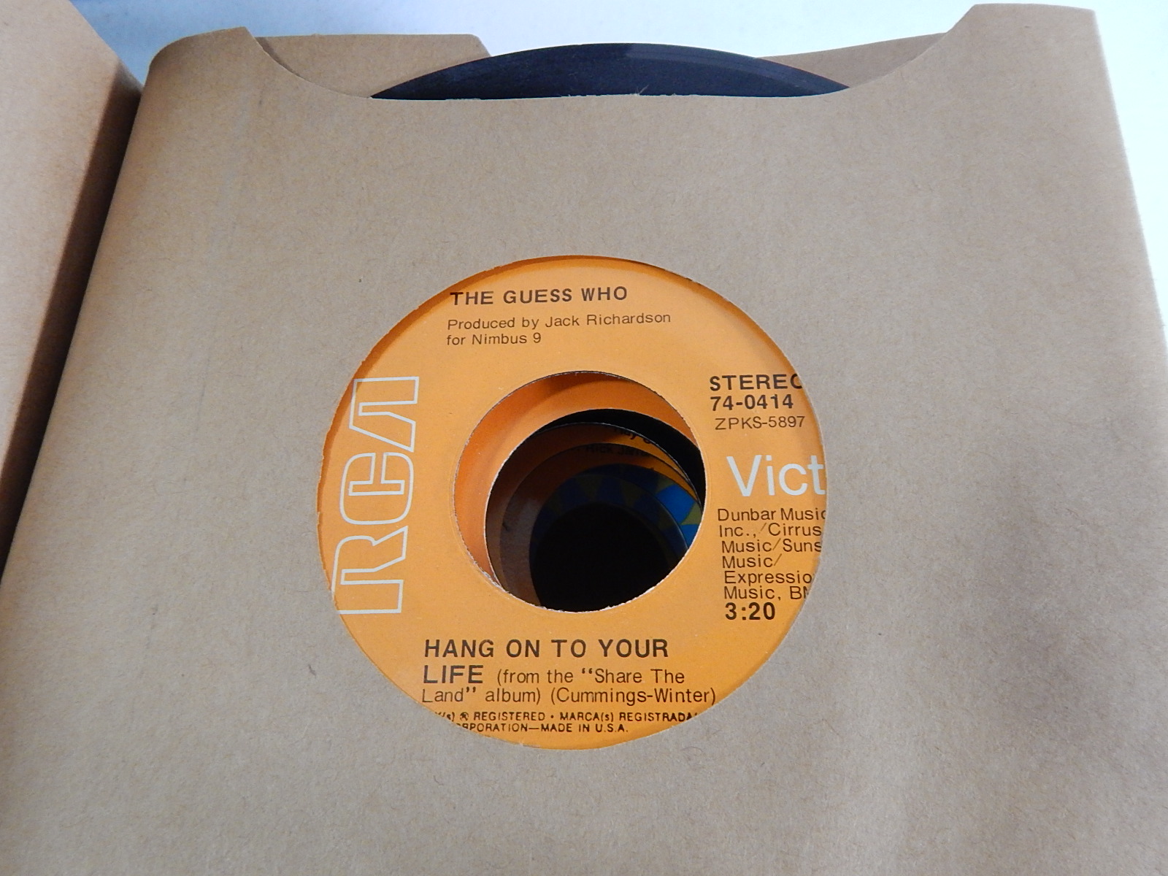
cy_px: 438
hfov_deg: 69.4
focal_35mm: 25
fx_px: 844
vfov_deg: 54.9
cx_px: 584
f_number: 3.1
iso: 400
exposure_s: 1/40
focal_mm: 4.5
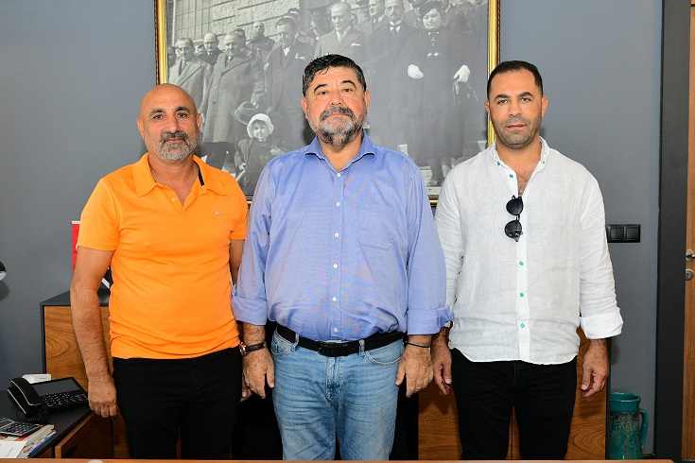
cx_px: 348
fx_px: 811
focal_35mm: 42
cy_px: 232
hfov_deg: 46.4
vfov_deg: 31.9
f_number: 5.6
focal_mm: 28
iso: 1250
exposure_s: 1/125
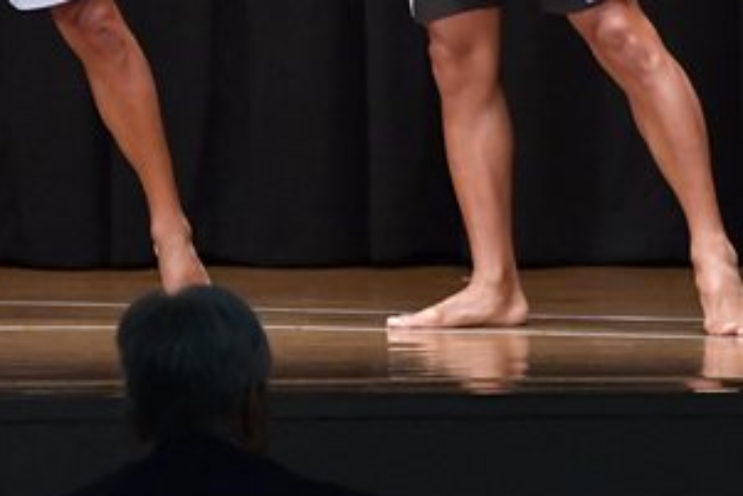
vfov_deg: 2.9
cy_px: -133
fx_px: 9932
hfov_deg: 4.3
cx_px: -58
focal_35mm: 481
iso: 6400
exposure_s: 1/400
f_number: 5.6
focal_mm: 125
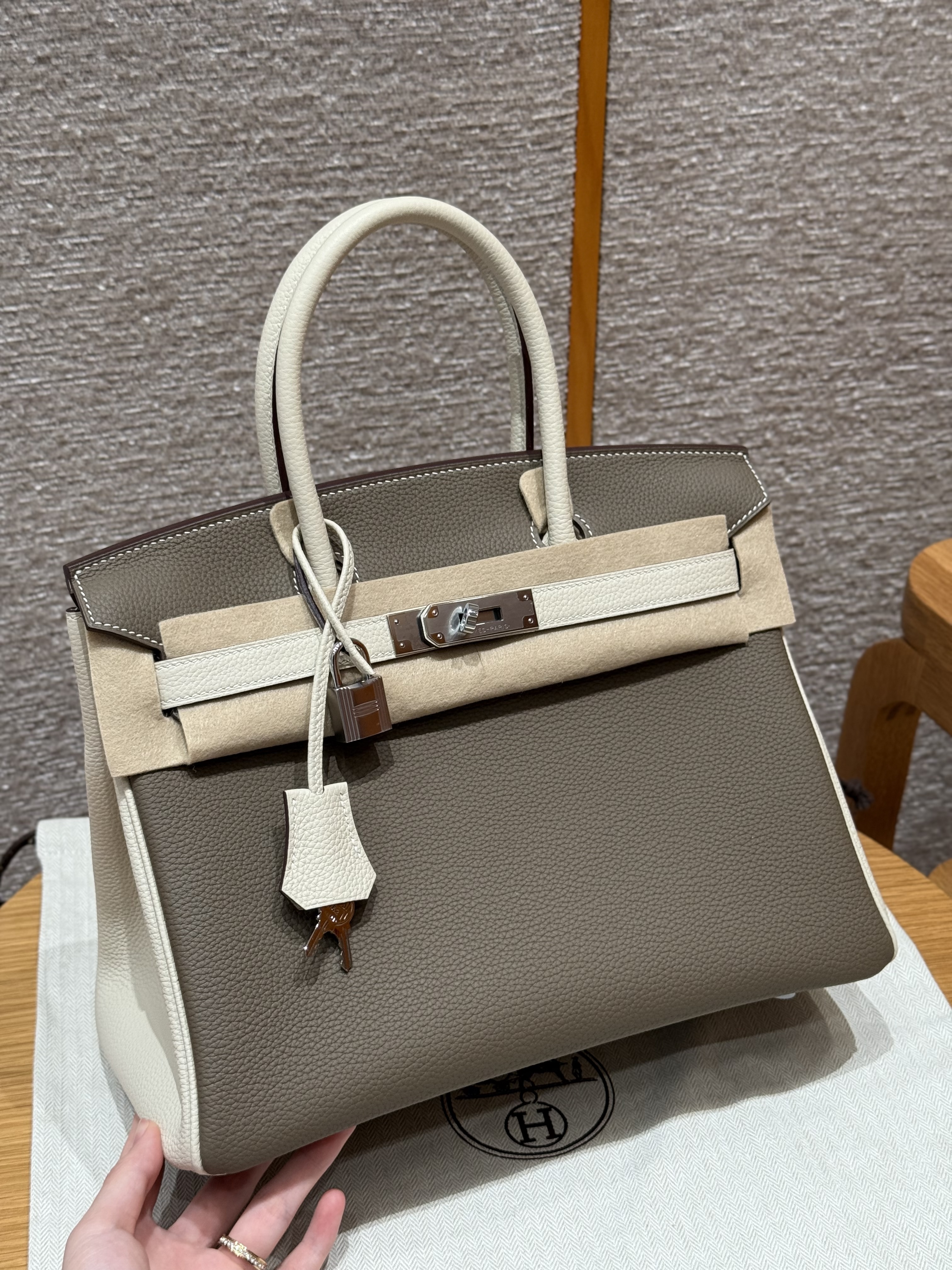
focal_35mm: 48
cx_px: 476
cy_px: 635
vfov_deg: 39.7
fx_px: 1760
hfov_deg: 30.3
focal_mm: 6.76
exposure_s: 1/98
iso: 100
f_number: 1.78
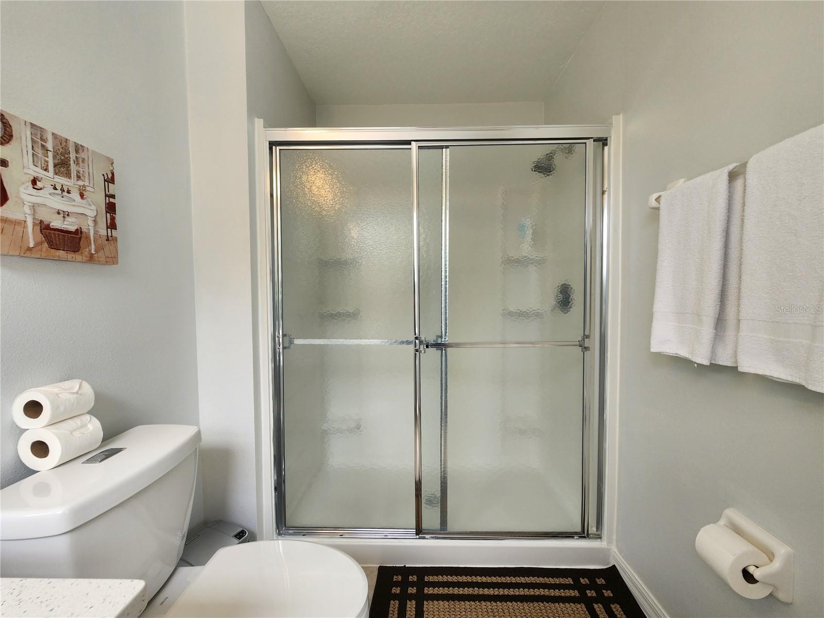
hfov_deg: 106.2
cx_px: 412
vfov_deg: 89.9
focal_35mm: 13
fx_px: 309
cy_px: 309
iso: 80
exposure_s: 1/120
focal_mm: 2.2
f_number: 2.2
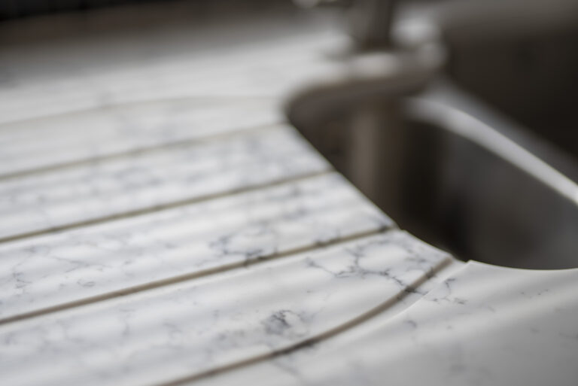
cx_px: 289
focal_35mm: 50
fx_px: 803
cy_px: 193
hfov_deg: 39.6
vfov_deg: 27.0
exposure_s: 1/1600
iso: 100
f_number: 1.4
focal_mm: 50
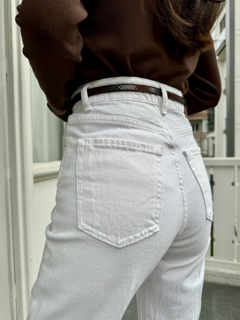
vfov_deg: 71.6
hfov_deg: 56.8
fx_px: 222
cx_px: 120
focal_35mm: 24
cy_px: 160
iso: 80
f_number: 1.78
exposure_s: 1/2604
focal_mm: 6.76
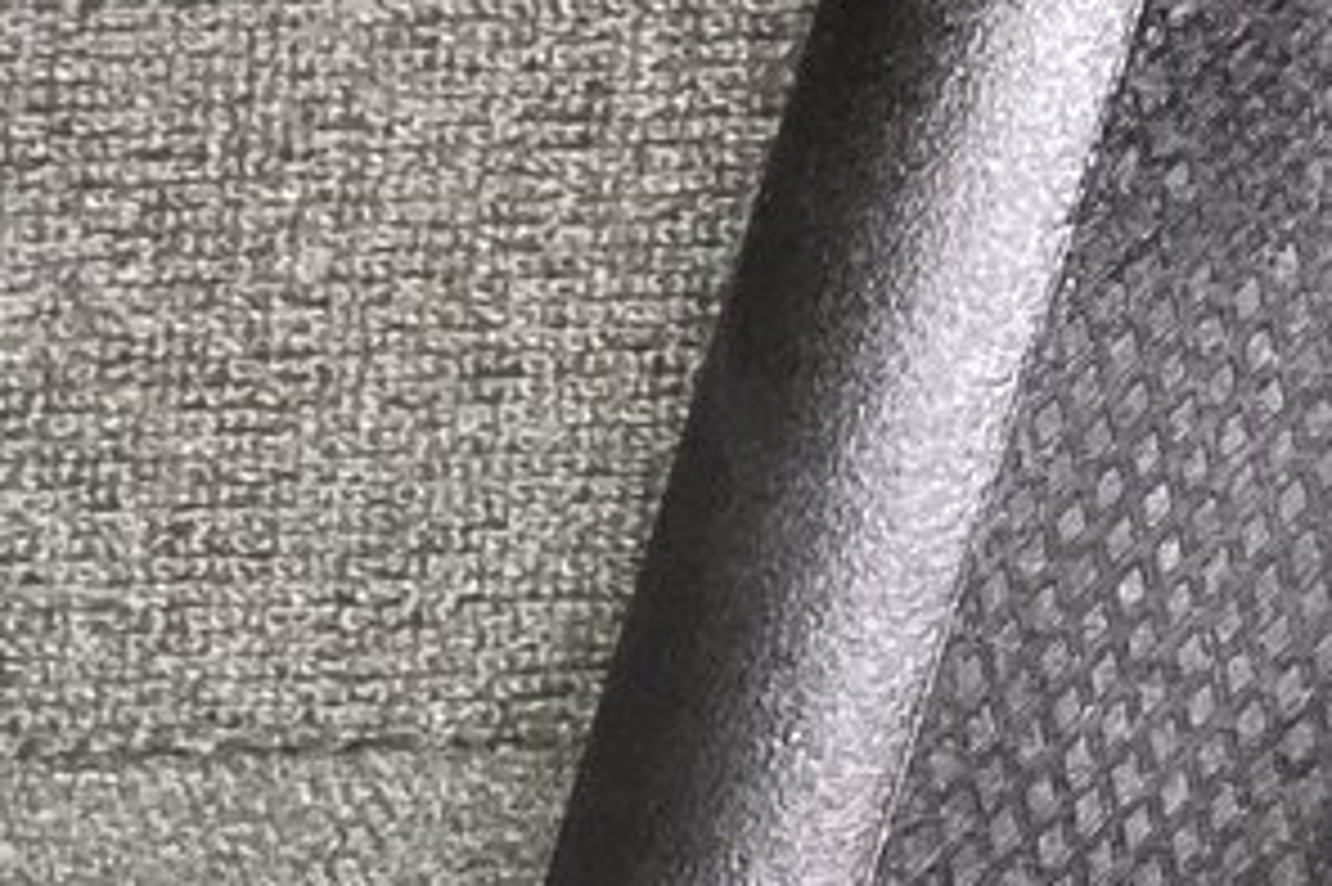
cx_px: -1253
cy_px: -425
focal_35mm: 165
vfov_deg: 8.1
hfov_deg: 11.4
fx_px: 6101
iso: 250
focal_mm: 3.3
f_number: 2.4
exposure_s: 1/50
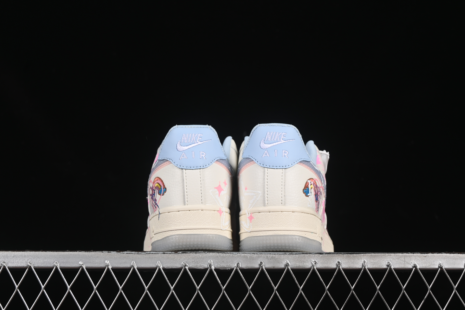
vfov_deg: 18.2
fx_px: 969
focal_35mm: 75
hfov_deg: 27.0
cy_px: 155
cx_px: 232
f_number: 8
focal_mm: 50
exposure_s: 1/80
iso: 160
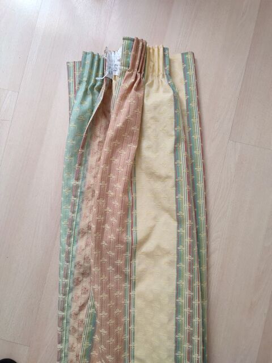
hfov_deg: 54.9
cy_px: 182
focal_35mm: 25
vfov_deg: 69.4
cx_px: 136
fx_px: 262
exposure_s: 1/50
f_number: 1.9
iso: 162
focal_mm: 6.04
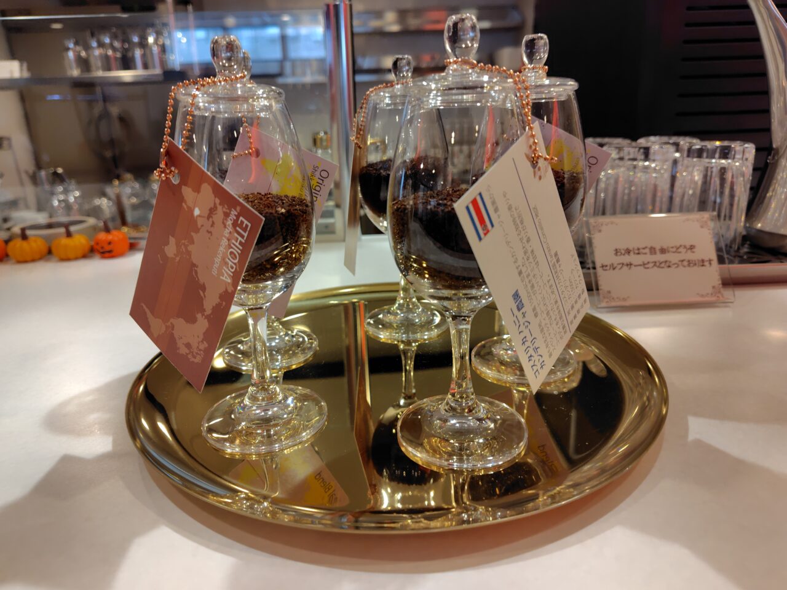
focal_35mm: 23
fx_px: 523
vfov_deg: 58.9
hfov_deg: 73.9
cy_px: 295
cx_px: 394
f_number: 1.9
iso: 218
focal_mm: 5.6
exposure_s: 1/50
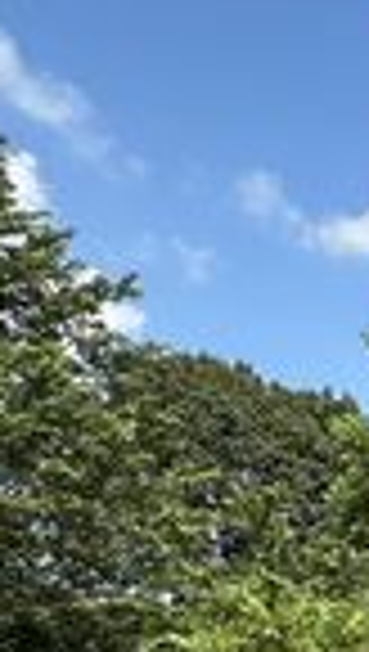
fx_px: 1213
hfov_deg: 12.9
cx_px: 909
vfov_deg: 28.1
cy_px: 672
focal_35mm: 70
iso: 40
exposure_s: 1/1043
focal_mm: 2.22
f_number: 2.2
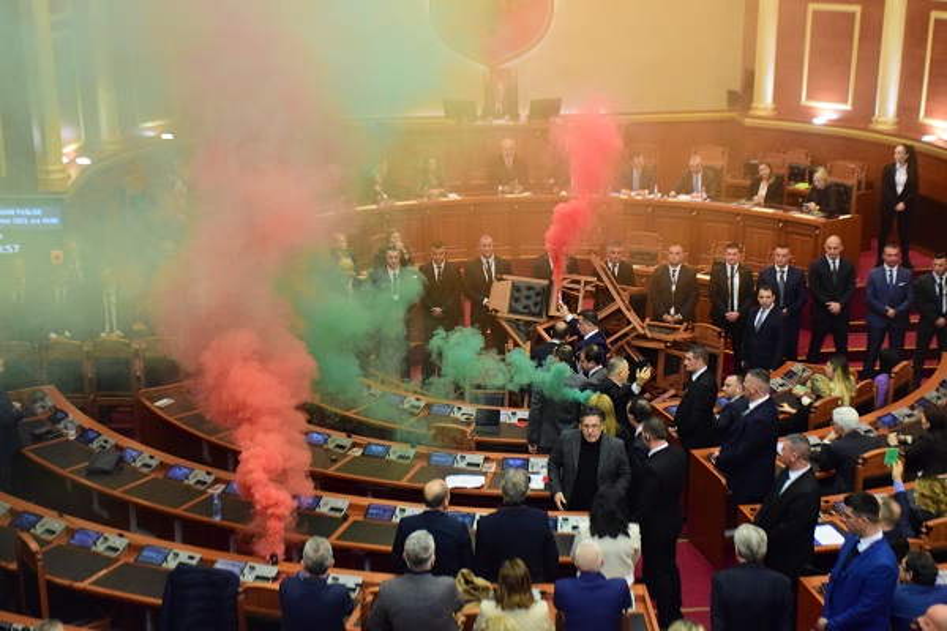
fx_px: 1578
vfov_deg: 22.6
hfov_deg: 33.4
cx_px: 474
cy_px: 316
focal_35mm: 60
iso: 5000
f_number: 5.6
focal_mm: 40
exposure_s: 1/80
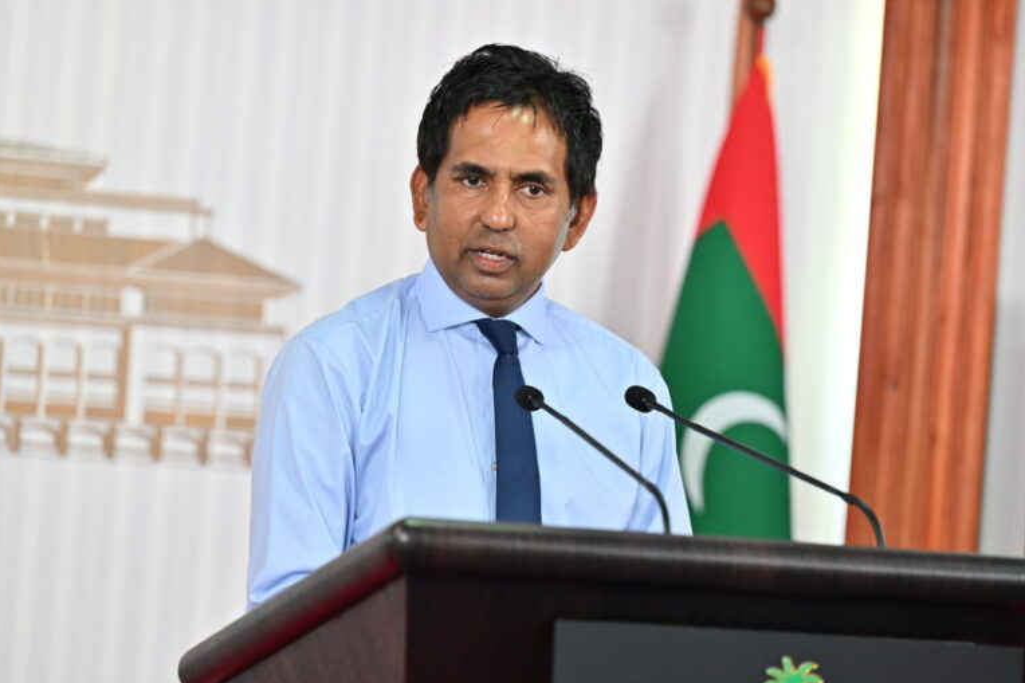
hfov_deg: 12.0
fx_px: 4867
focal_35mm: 171
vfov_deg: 8.0
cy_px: 342
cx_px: 511
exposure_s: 1/200
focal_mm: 170
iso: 1250
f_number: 3.5
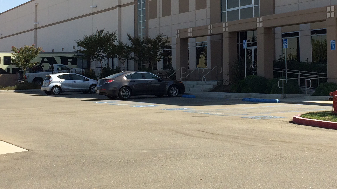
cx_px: 215
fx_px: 599
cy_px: 43
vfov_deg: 17.9
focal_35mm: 67
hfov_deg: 31.3
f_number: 2.2
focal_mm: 4.15
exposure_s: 1/1953
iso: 32
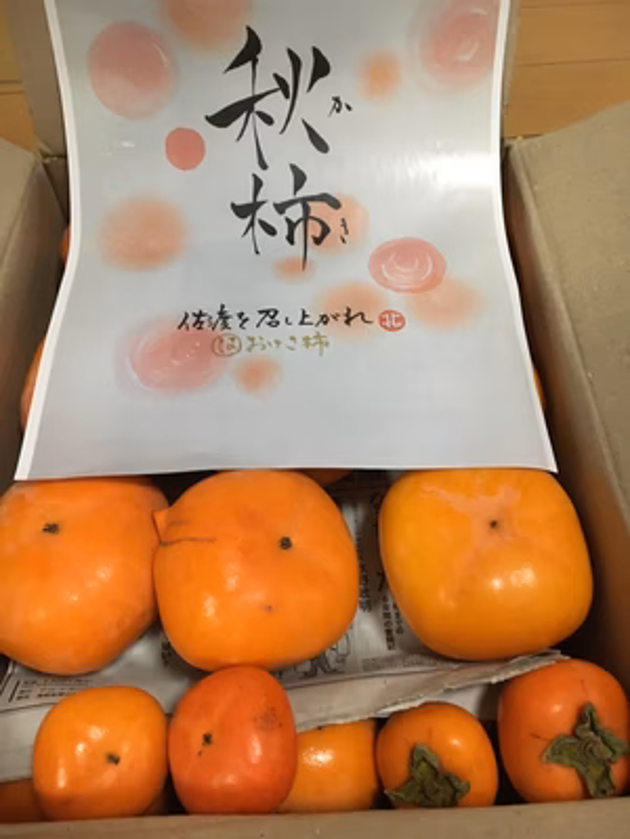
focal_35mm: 29
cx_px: 315
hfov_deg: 48.2
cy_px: 420
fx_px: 704
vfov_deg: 61.7
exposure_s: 1/15
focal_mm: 4.15
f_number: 2.2
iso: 200
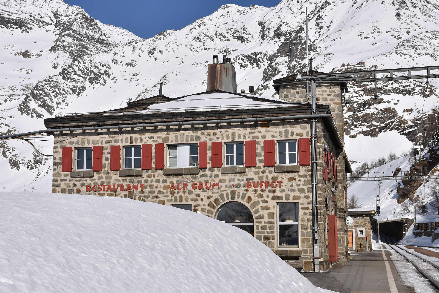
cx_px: 230
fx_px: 666
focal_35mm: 55
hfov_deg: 36.5
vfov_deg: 24.8
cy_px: 167
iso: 100
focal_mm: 31
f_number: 8
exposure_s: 1/640
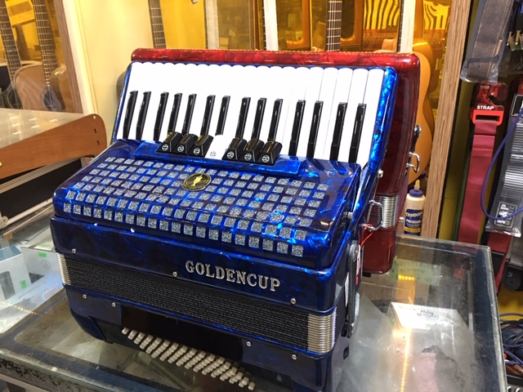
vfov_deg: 48.2
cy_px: 196
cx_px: 262
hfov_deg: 61.7
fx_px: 438
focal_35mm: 29
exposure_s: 1/8
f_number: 2.2
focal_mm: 4.15
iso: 125
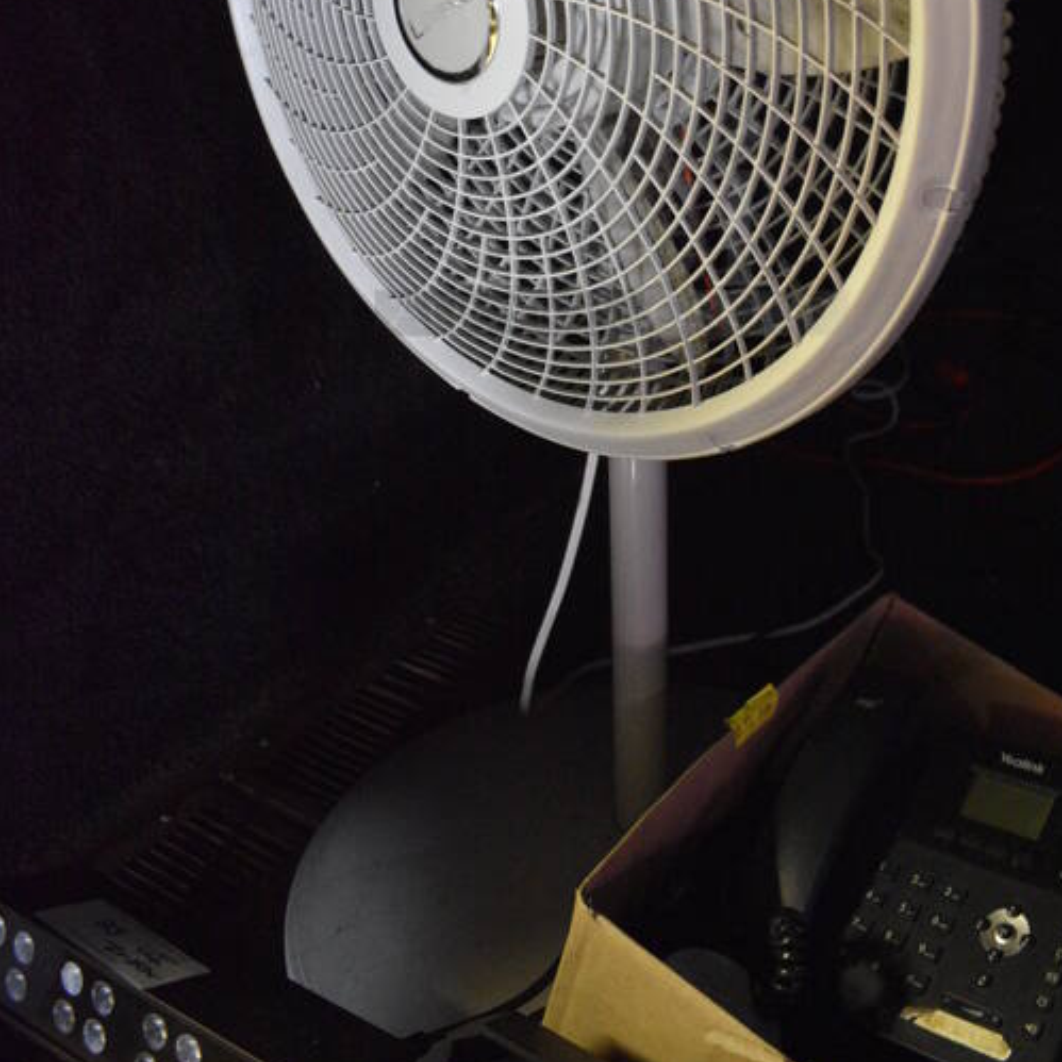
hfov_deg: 39.9
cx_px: 613
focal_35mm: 42
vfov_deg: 38.6
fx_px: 1458
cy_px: 225
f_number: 3.5
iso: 3200
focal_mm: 18
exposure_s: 1/25
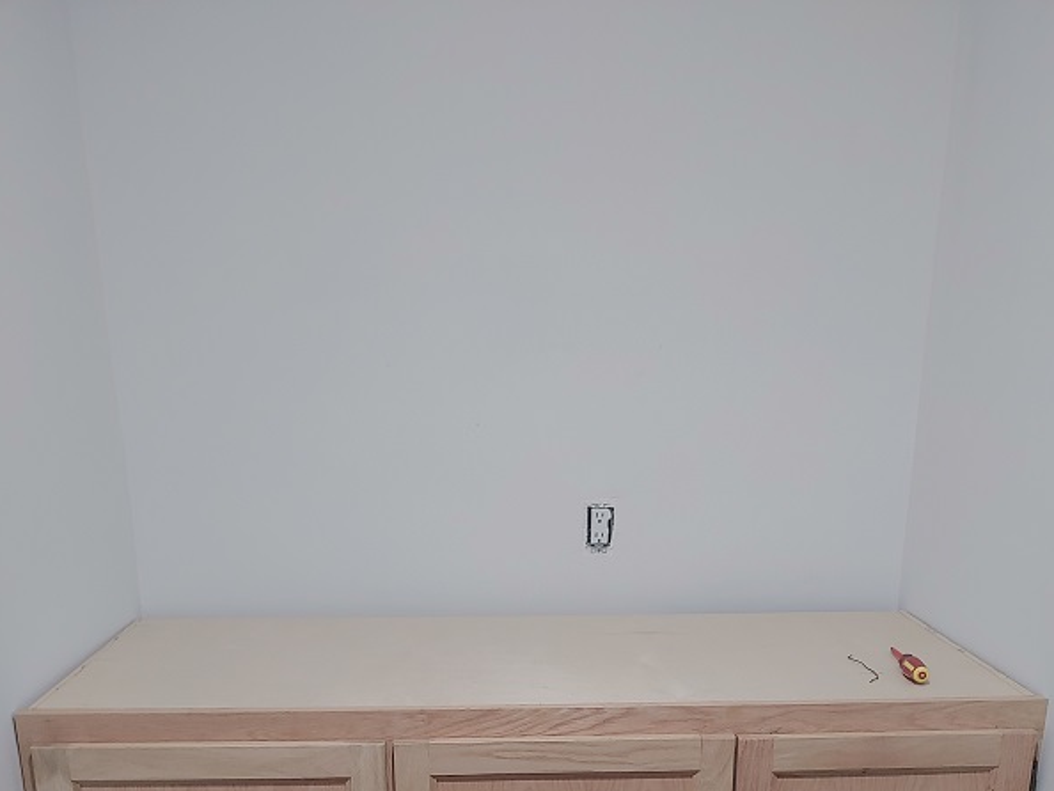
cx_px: 527
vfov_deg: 38.1
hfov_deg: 52.6
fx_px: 1066
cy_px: 708
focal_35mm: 35
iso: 200
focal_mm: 4.36
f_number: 1.8
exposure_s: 1/40
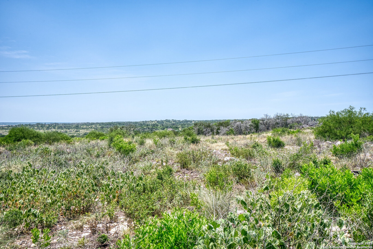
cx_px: 186
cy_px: 124
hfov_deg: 54.4
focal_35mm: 35
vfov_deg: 37.9
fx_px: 363
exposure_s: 1/500
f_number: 11
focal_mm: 35
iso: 100
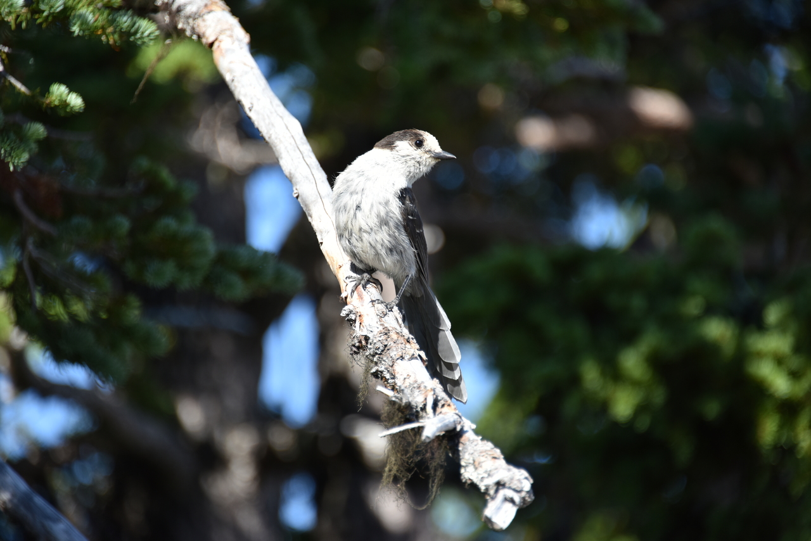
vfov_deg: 4.6
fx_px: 6759
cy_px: 270
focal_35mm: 300
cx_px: 406
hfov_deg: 6.9
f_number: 5.6
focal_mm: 300
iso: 320
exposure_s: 1/640
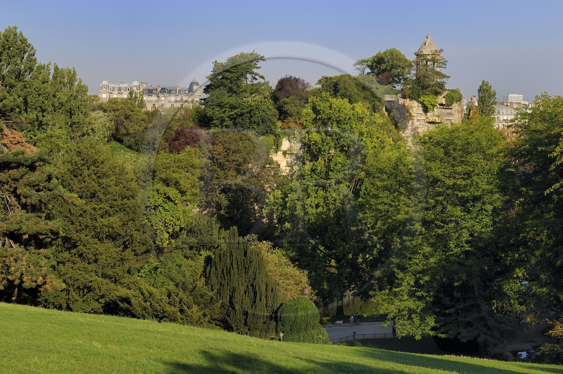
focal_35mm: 55
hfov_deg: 36.3
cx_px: 282
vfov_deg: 24.6
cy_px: 187
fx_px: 859
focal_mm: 55
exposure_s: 1/160
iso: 200
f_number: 10
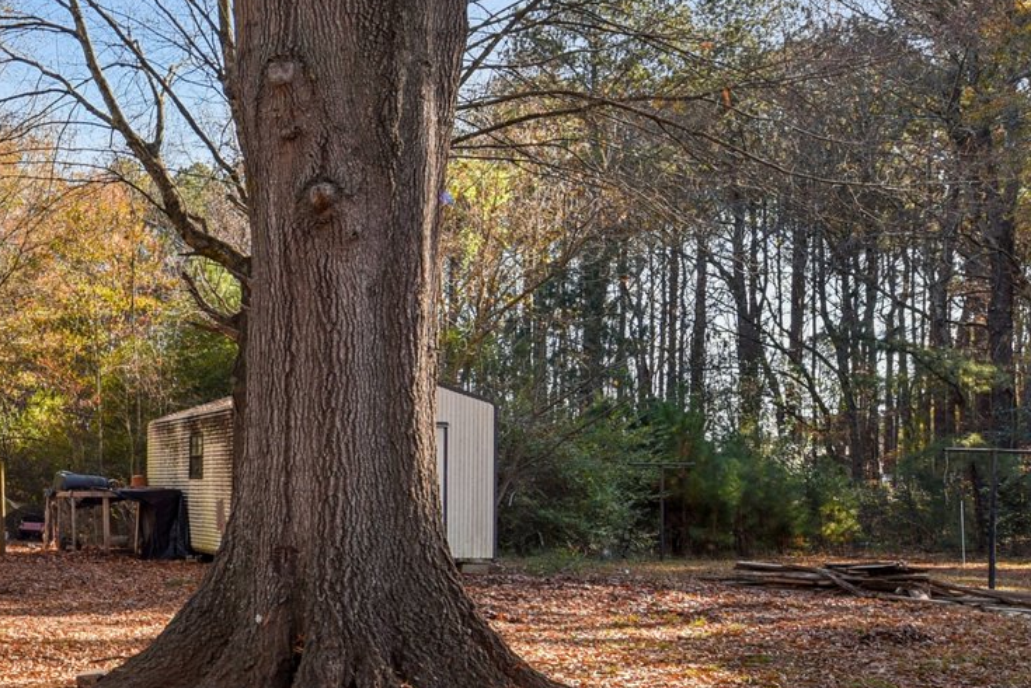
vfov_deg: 33.7
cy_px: 494
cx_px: -67
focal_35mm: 39
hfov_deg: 41.1
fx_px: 1118
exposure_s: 1/125
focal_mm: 14
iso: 200
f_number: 8
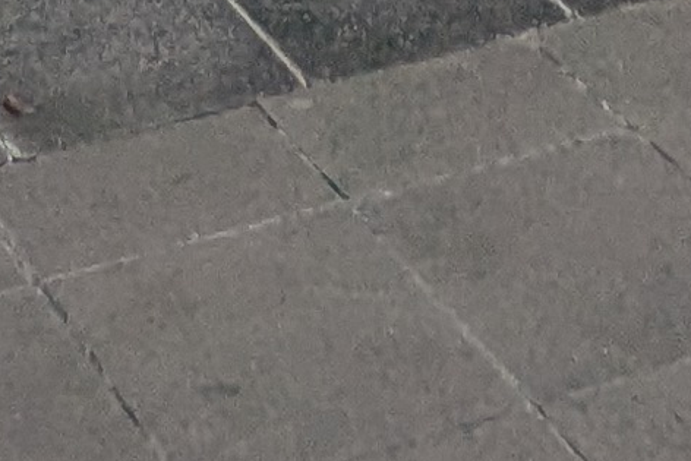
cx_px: -130
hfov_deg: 13.8
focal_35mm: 144
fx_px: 2765
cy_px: -2377
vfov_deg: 5.1
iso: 53
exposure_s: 1/2653
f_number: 2.2
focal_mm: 2.35
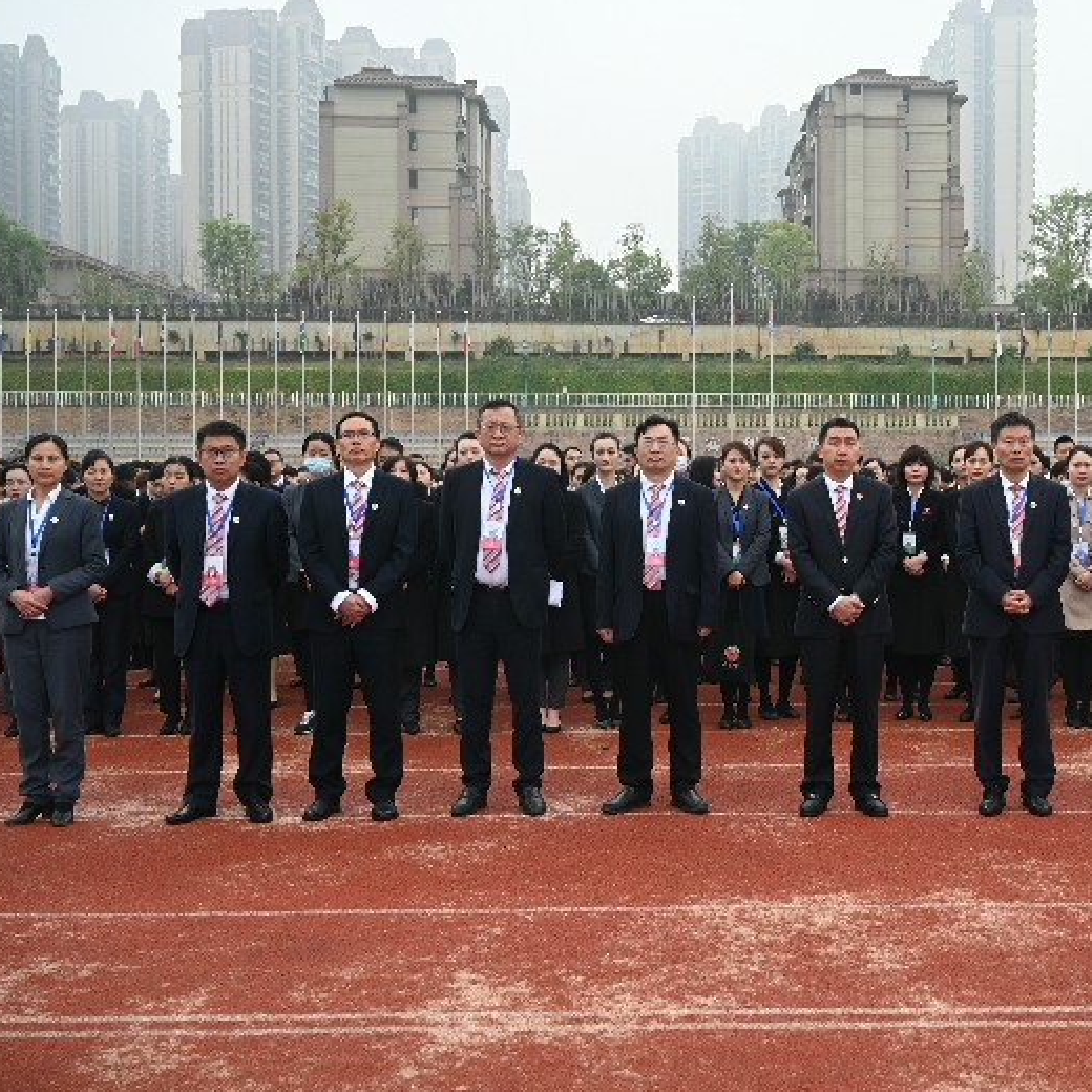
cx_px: 779
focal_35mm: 47
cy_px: 546
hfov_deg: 35.5
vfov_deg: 36.1
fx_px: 1677
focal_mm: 36
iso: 140
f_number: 5.6
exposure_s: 1/80
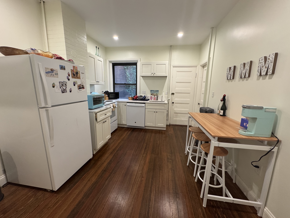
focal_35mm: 14
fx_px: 117
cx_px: 145
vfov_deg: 85.7
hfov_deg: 102.1
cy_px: 109
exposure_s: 1/60
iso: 250
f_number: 2.2
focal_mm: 2.22
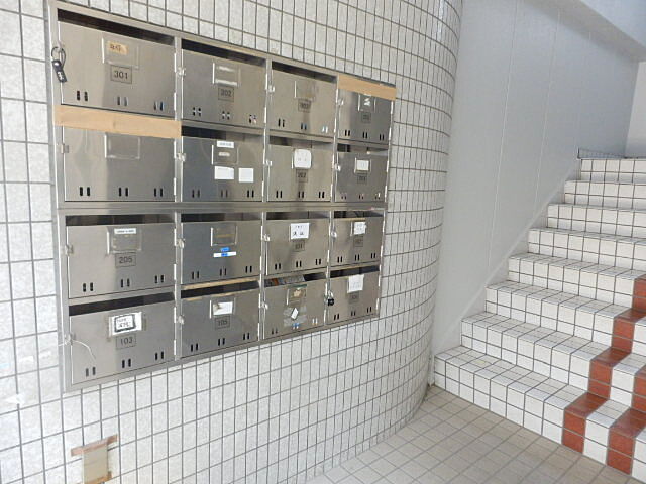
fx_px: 448
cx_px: 323
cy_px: 242
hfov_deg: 71.6
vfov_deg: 56.8
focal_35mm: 24
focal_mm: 4.2
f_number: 3
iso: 500
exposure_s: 1/30
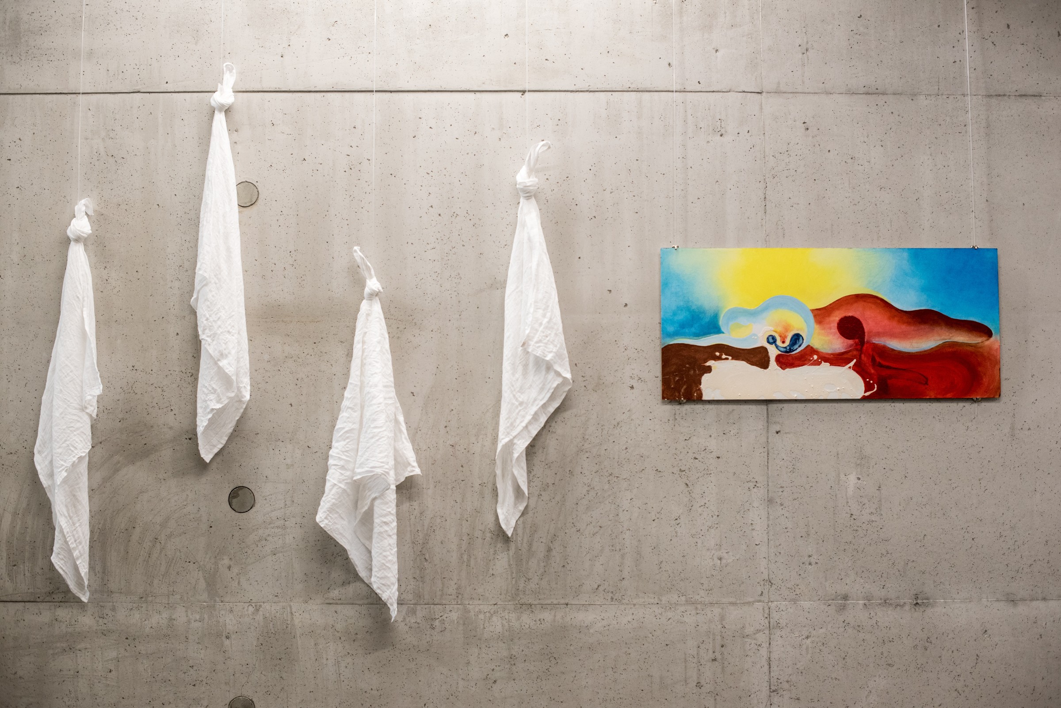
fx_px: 1474
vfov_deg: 27.0
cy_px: 354
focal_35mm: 50
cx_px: 530
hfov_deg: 39.6
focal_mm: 50
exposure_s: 1/320
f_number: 3.2
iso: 800
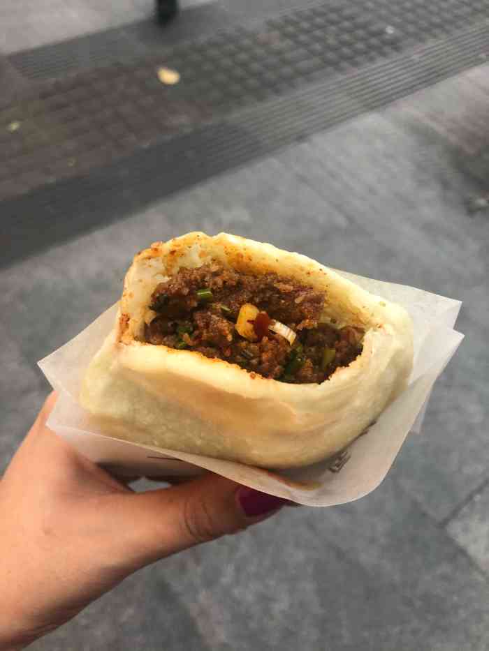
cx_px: 244
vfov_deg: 63.4
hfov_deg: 49.8
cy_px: 326
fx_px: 527
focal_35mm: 28
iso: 40
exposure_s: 1/25
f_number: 1.8
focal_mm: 4
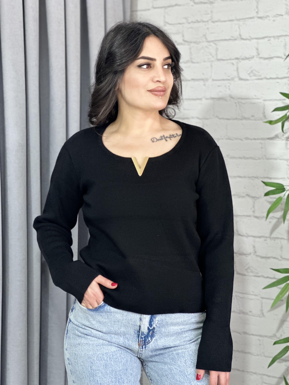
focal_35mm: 77
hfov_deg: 19.1
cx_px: 144
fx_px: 857
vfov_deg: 25.3
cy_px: 192
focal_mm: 9
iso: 160
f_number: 2.8
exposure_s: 1/100
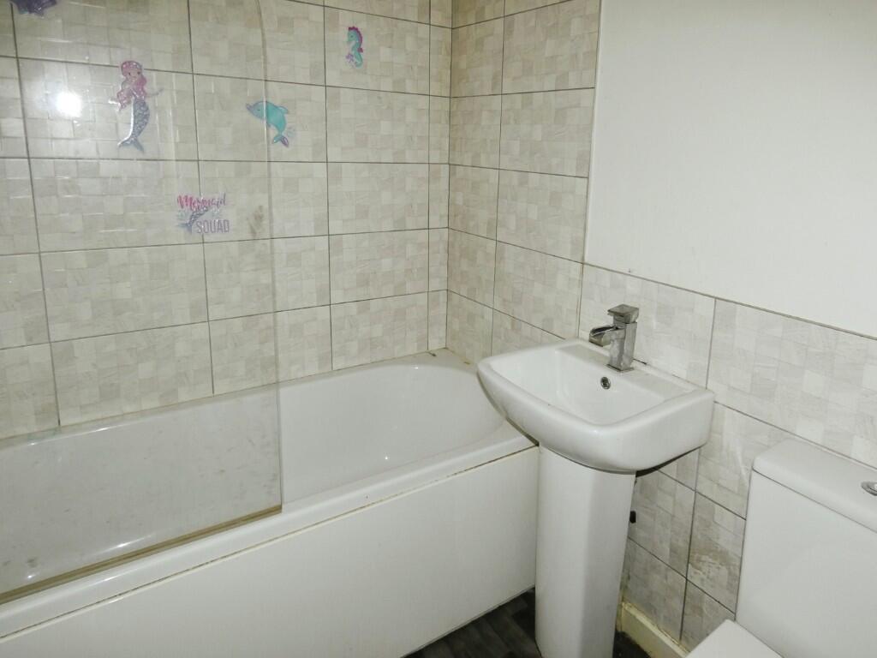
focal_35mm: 20
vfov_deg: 66.0
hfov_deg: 81.7
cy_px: 329
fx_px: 507
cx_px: 438
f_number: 2.8
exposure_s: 1/60
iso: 80
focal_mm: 3.6
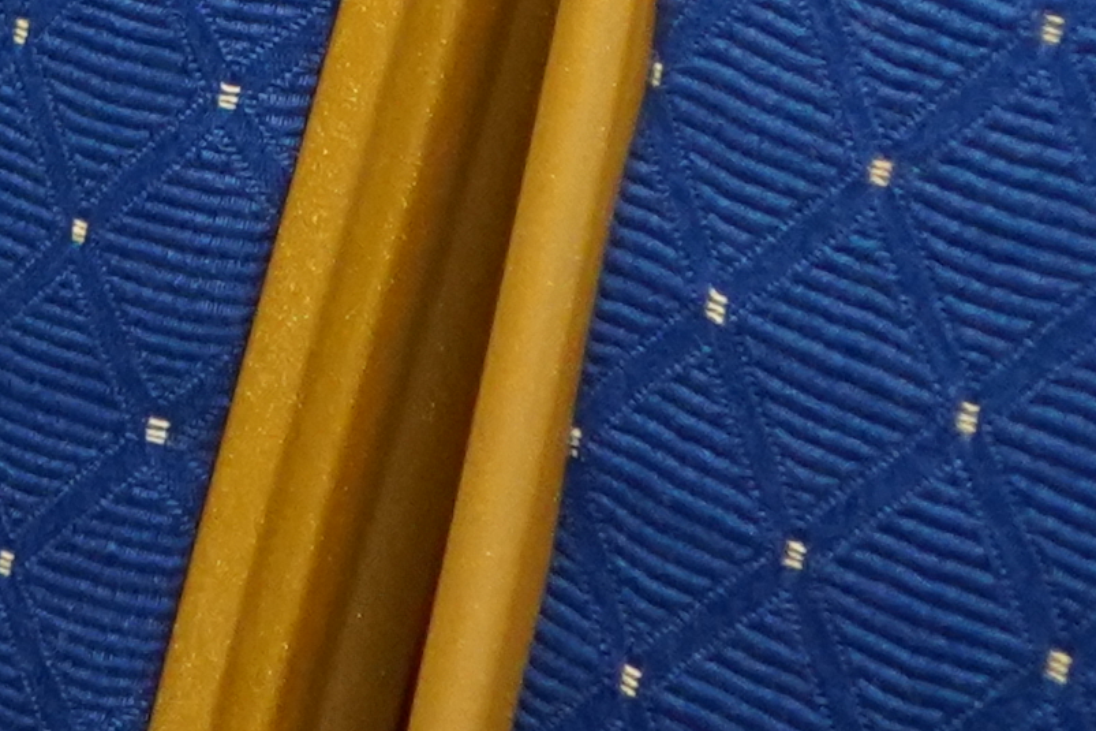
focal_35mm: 254
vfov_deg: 5.1
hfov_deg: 7.9
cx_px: -611
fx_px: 7731
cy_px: -1514
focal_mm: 34
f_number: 4
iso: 4000
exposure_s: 1/160
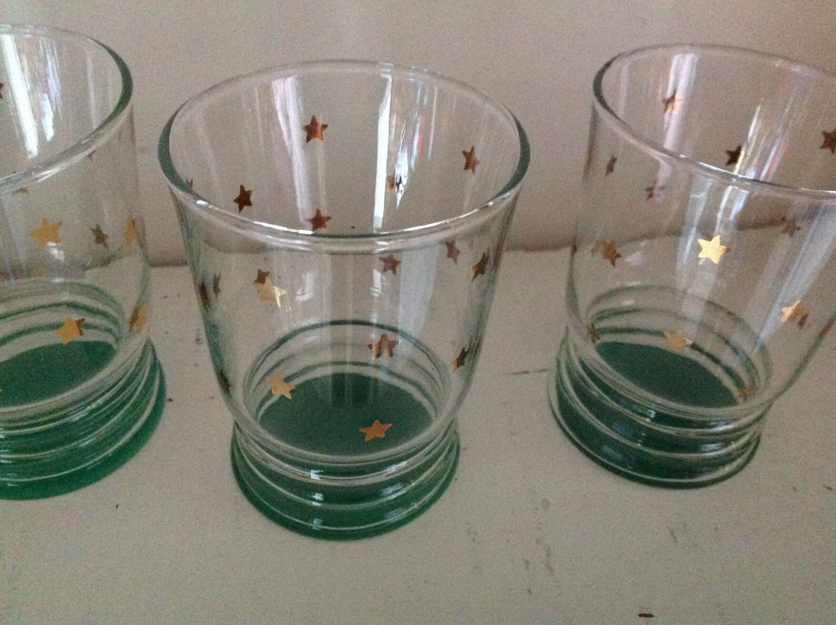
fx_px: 844
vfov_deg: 40.6
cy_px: 312
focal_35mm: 35
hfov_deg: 52.7
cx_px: 418
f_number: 2.4
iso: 800
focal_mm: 4.28
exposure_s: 1/15
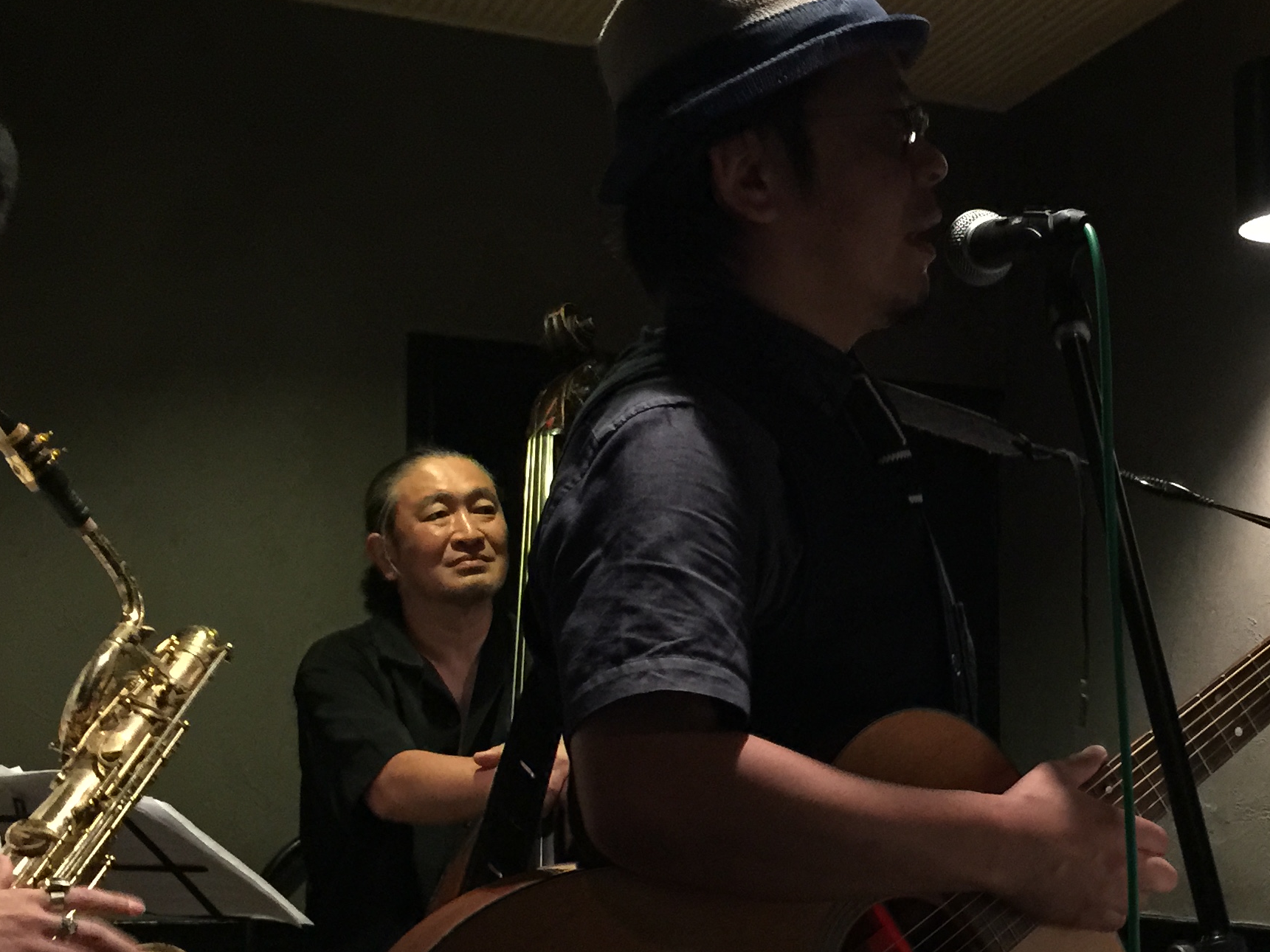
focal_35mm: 55
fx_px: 2018
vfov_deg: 26.4
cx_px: 858
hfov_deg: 34.6
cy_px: 633
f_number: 2.2
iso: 160
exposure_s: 1/4
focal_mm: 4.15
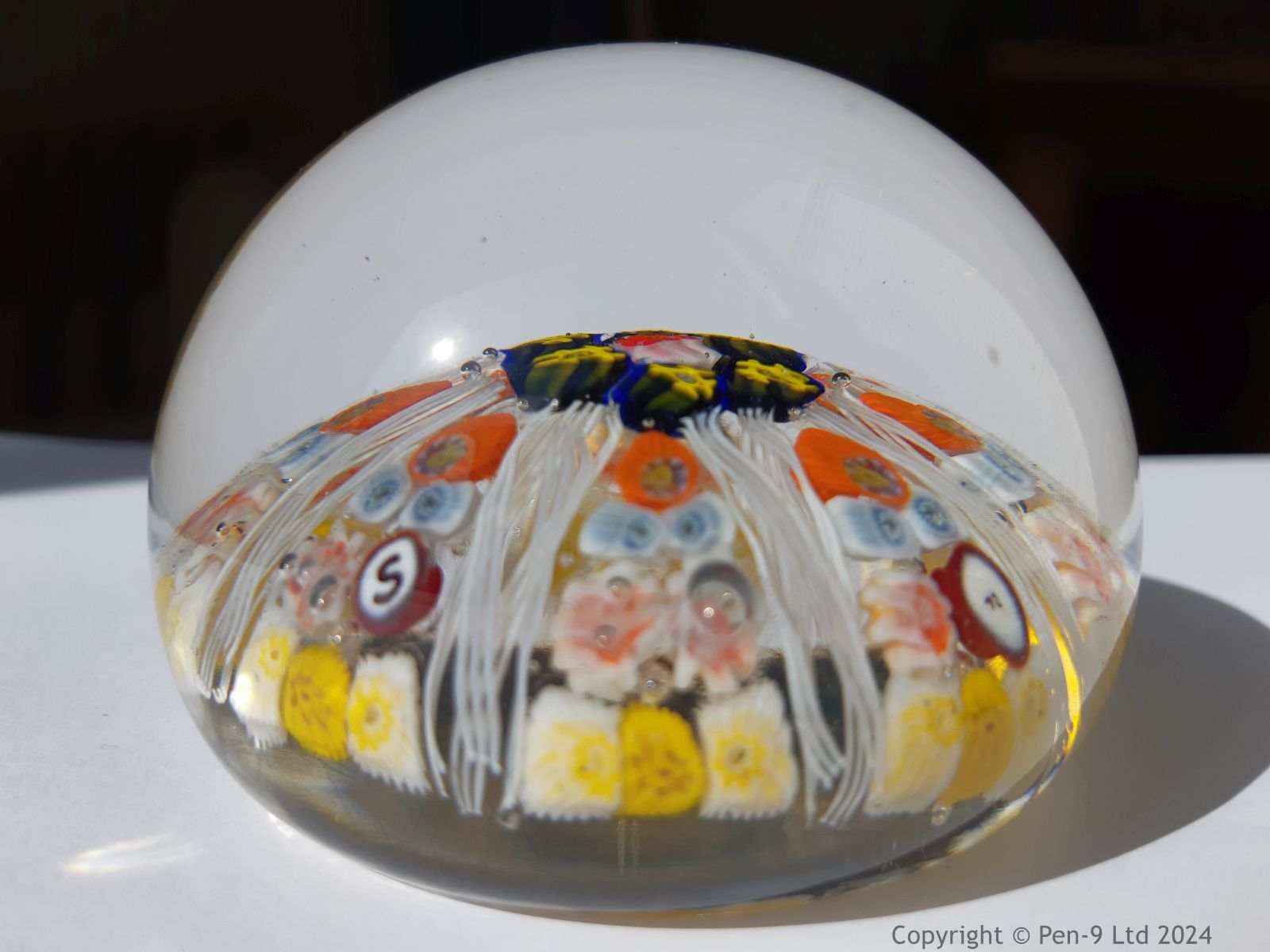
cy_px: 476
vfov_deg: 53.1
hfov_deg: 67.3
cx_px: 635
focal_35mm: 26
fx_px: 954
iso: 40
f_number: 1.7
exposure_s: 1/3472
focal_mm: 3.93
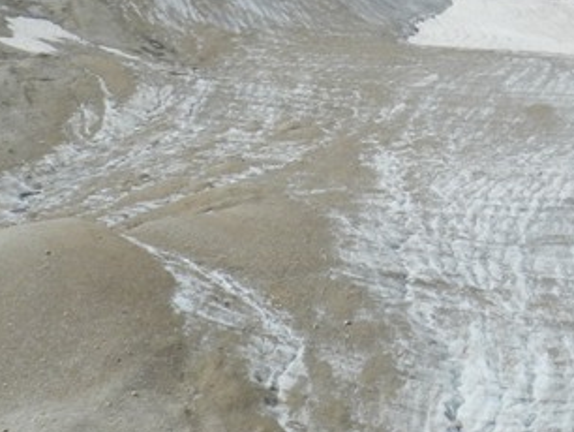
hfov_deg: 14.9
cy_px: -143
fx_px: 2108
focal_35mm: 127
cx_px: 707
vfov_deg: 11.4
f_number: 5.6
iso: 160
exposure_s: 1/1250
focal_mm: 6.7
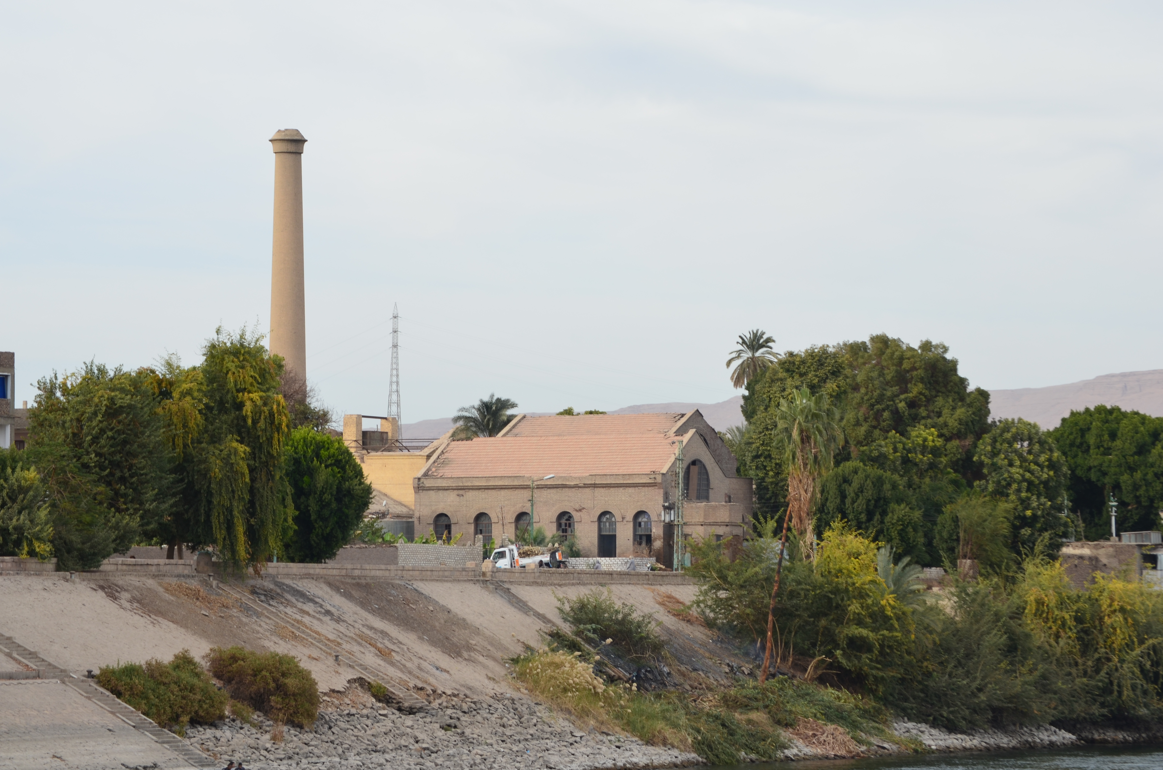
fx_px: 4836
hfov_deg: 13.7
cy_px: 385
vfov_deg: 9.1
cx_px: 582
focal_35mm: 150
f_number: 11
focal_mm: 100
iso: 180
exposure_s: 1/125
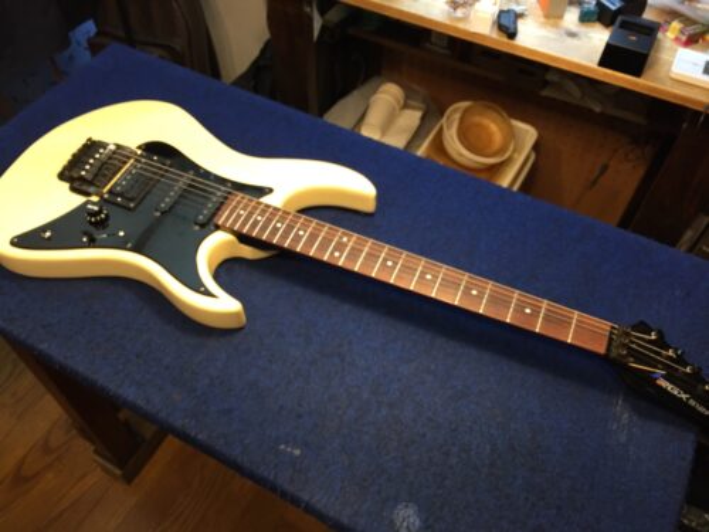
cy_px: 266
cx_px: 354
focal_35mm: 29
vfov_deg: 48.2
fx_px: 594
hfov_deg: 61.7
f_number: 2.2
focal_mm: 4.15
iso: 100
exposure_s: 1/30
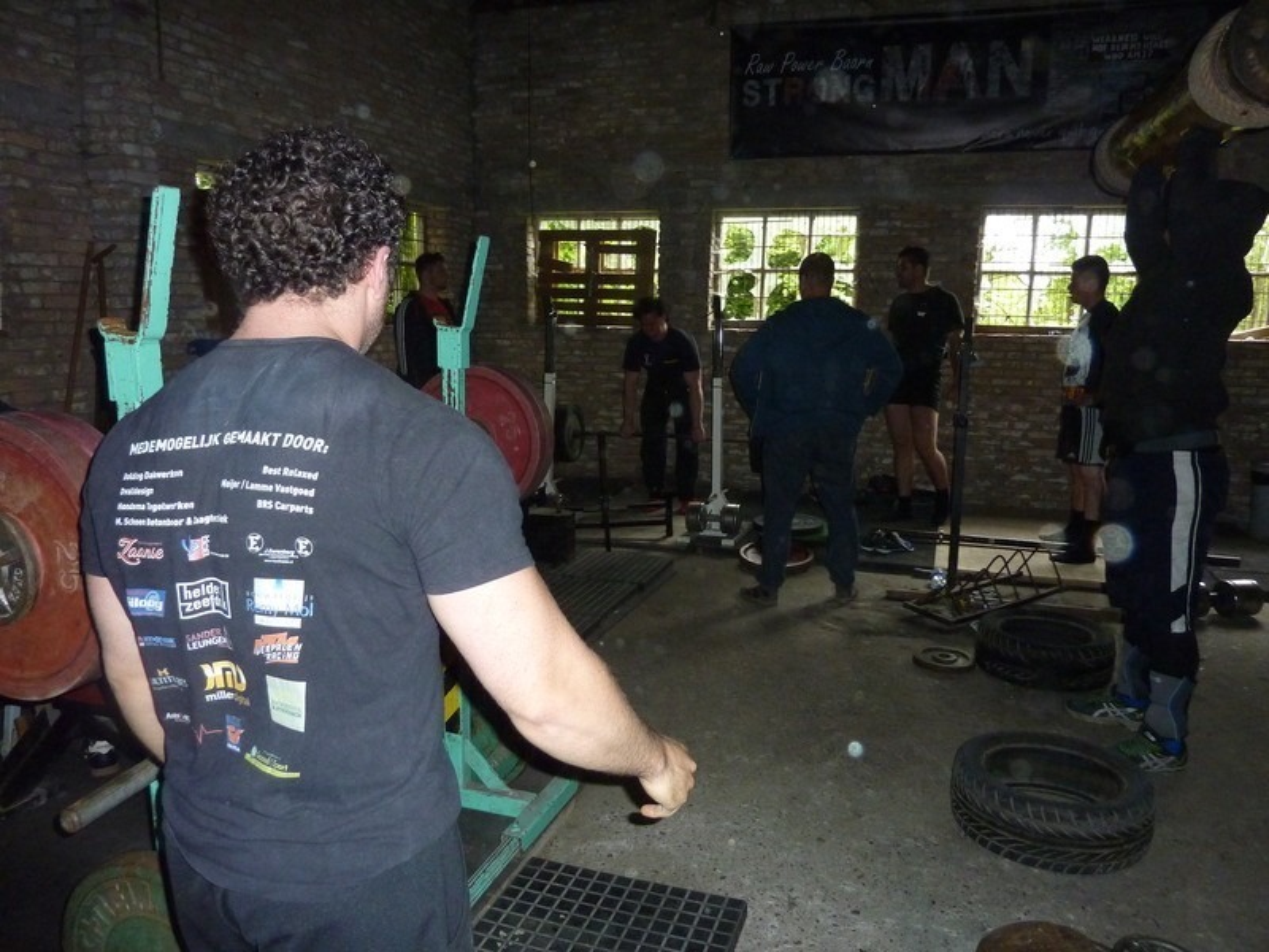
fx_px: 916
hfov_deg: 69.4
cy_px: 476
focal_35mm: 25
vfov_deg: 54.9
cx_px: 634
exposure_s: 1/60
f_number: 3.3
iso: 320
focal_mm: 4.1
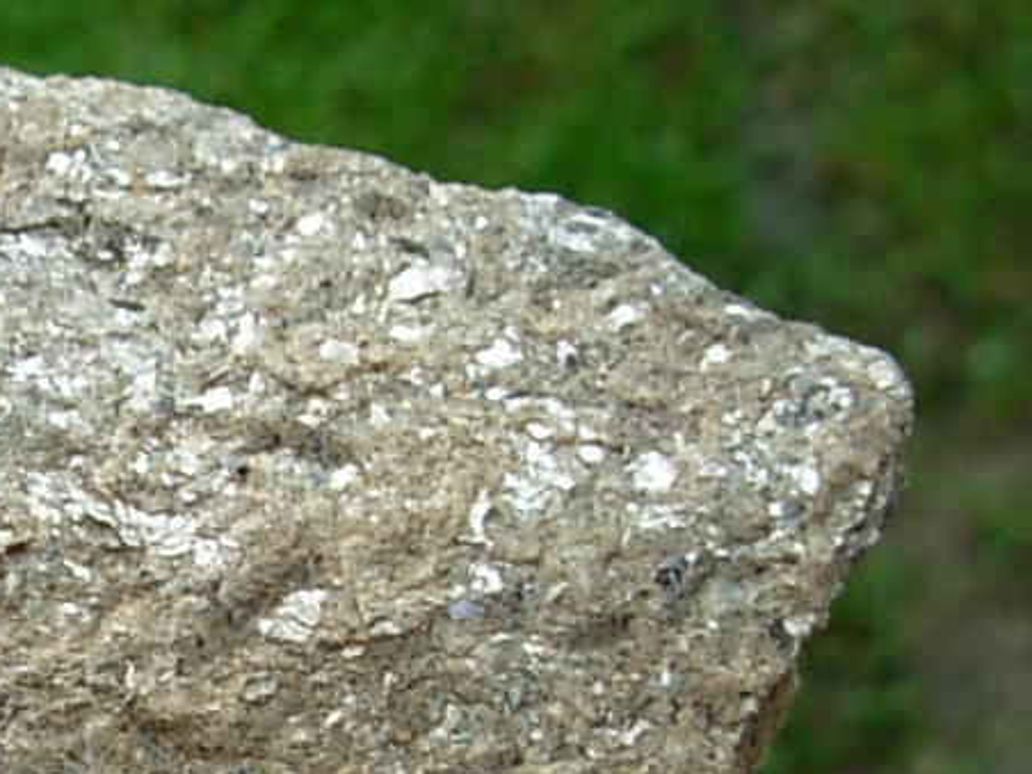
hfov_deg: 21.8
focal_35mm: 86
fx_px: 2564
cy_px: 801
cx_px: -27
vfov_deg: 16.7
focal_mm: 6.3
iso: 50
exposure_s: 1/24.7
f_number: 2.9
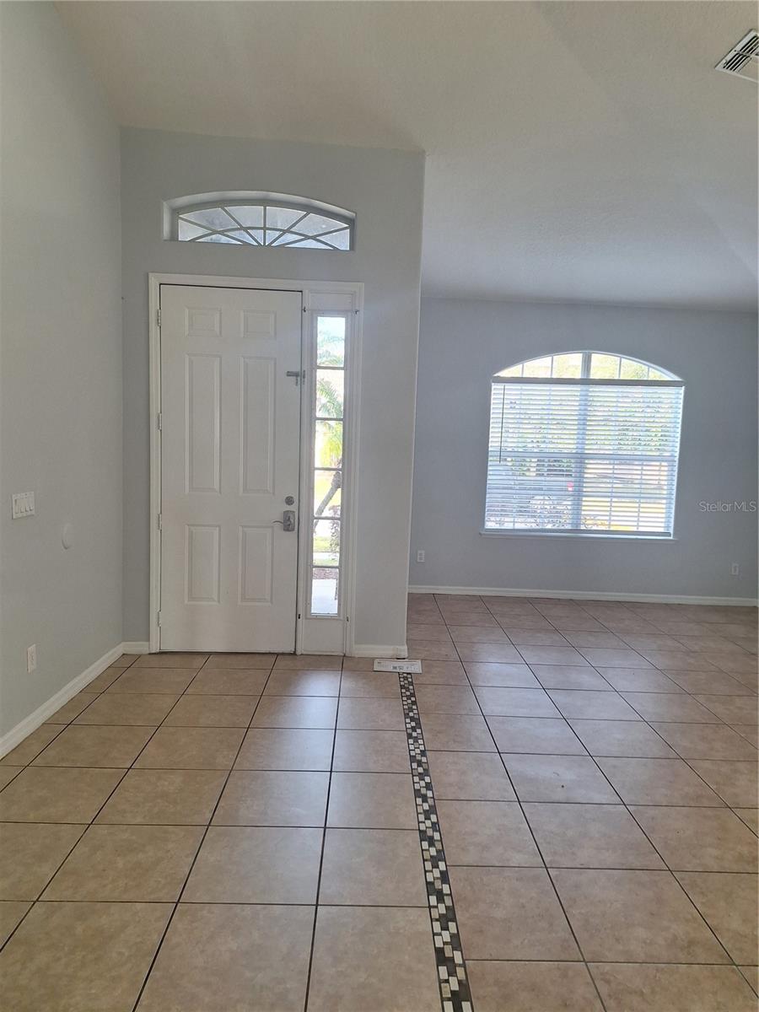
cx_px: 380
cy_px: 506
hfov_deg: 58.9
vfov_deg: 73.9
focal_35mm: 23
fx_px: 672
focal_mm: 5.54
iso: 40
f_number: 1.8
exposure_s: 1/121
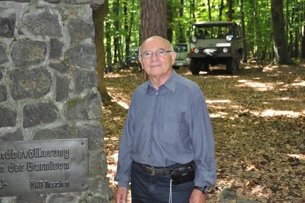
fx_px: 533
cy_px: 102
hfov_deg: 31.9
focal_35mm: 63
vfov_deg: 21.5
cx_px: 152
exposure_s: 1/60
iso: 800
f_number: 4.8
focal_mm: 42
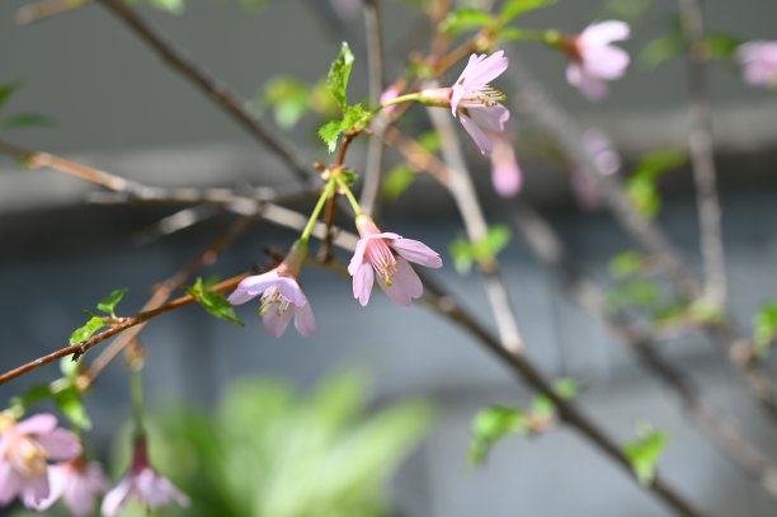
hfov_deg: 28.9
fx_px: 1510
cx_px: 388
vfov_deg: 19.4
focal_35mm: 70
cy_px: 258
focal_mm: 70
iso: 100
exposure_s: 1/200
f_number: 7.1
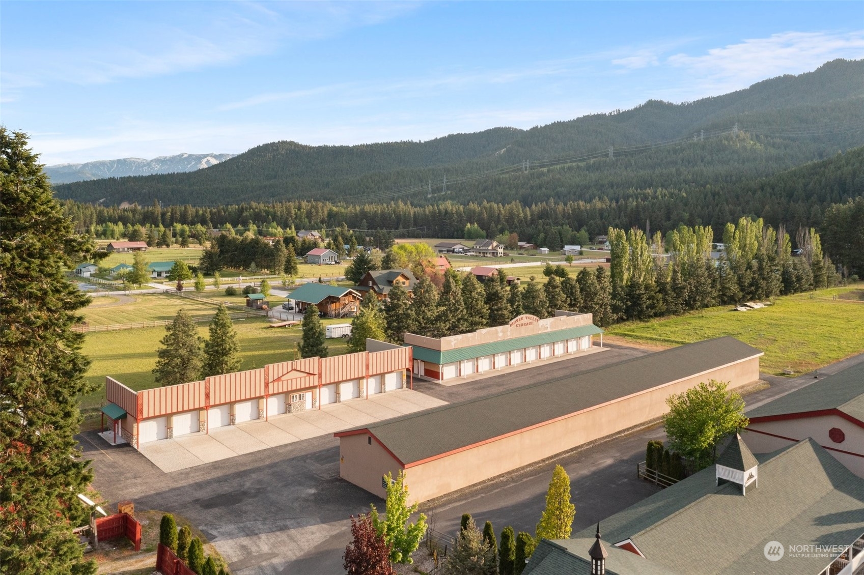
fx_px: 672
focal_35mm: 28
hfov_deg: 65.5
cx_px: 432
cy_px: 288
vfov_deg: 46.4
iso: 400
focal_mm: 10.26
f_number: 7.1
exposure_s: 1/80
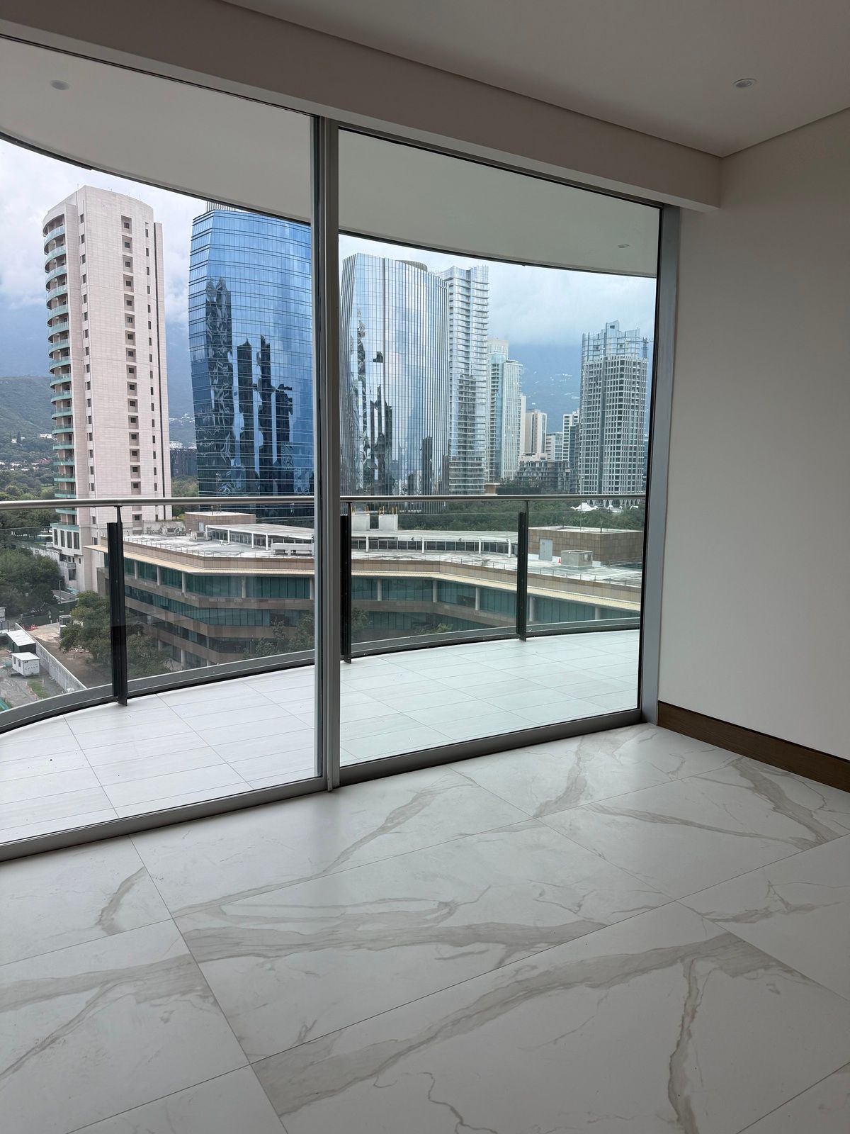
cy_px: 567
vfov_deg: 71.6
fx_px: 786
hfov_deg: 56.8
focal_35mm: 24
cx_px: 425
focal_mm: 6.76
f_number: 1.78
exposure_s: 1/2000
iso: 80
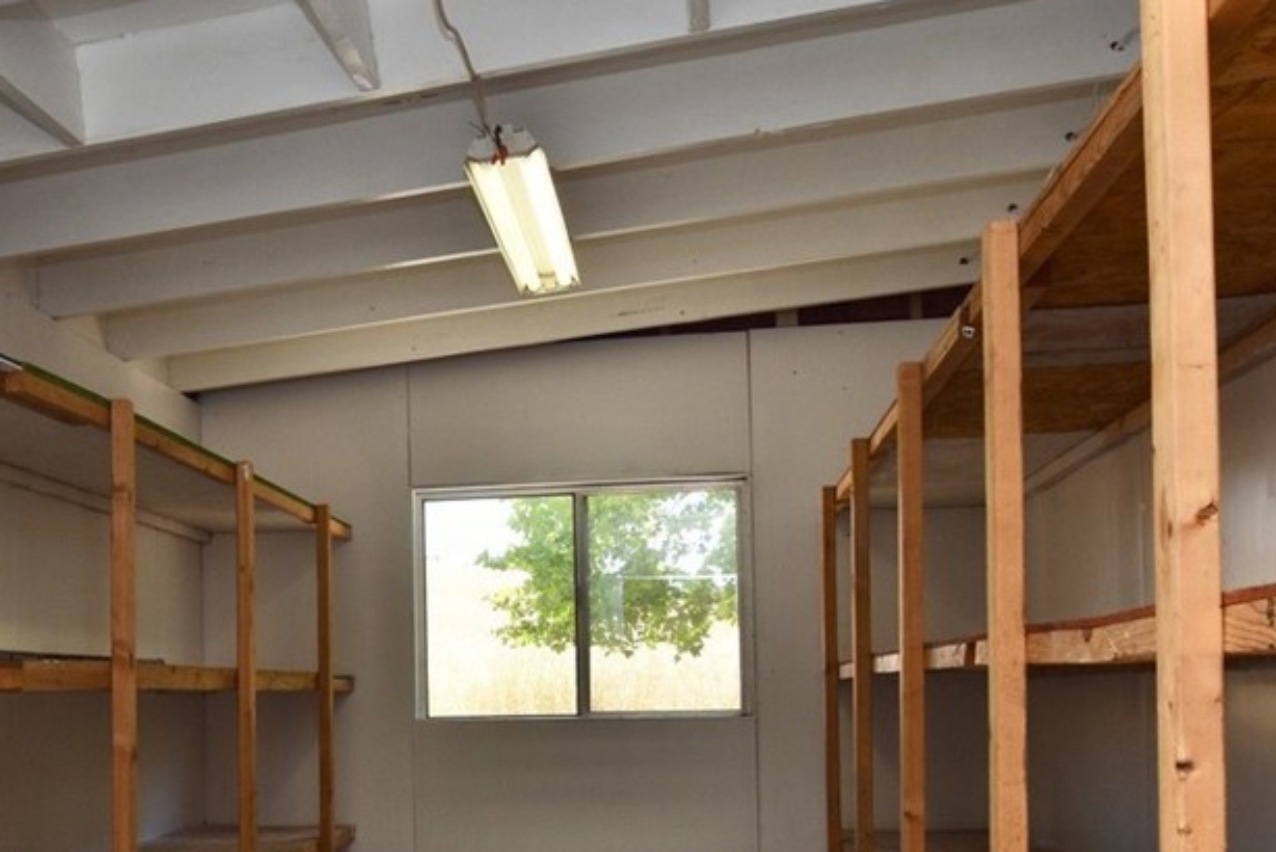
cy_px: 693
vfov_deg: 32.4
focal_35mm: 40
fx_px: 1418
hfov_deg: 46.7
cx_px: 322
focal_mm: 16
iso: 250
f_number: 9
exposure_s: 1/160
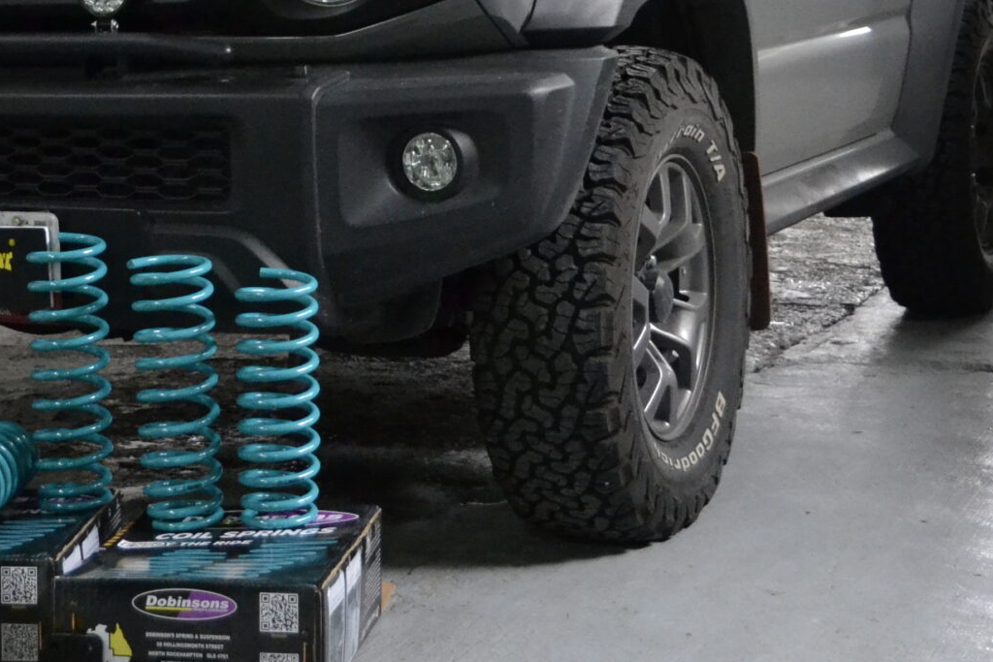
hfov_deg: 22.3
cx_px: 212
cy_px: 66
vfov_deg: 15.0
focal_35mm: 90
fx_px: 2483
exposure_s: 1/60
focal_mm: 24
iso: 2500
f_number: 4
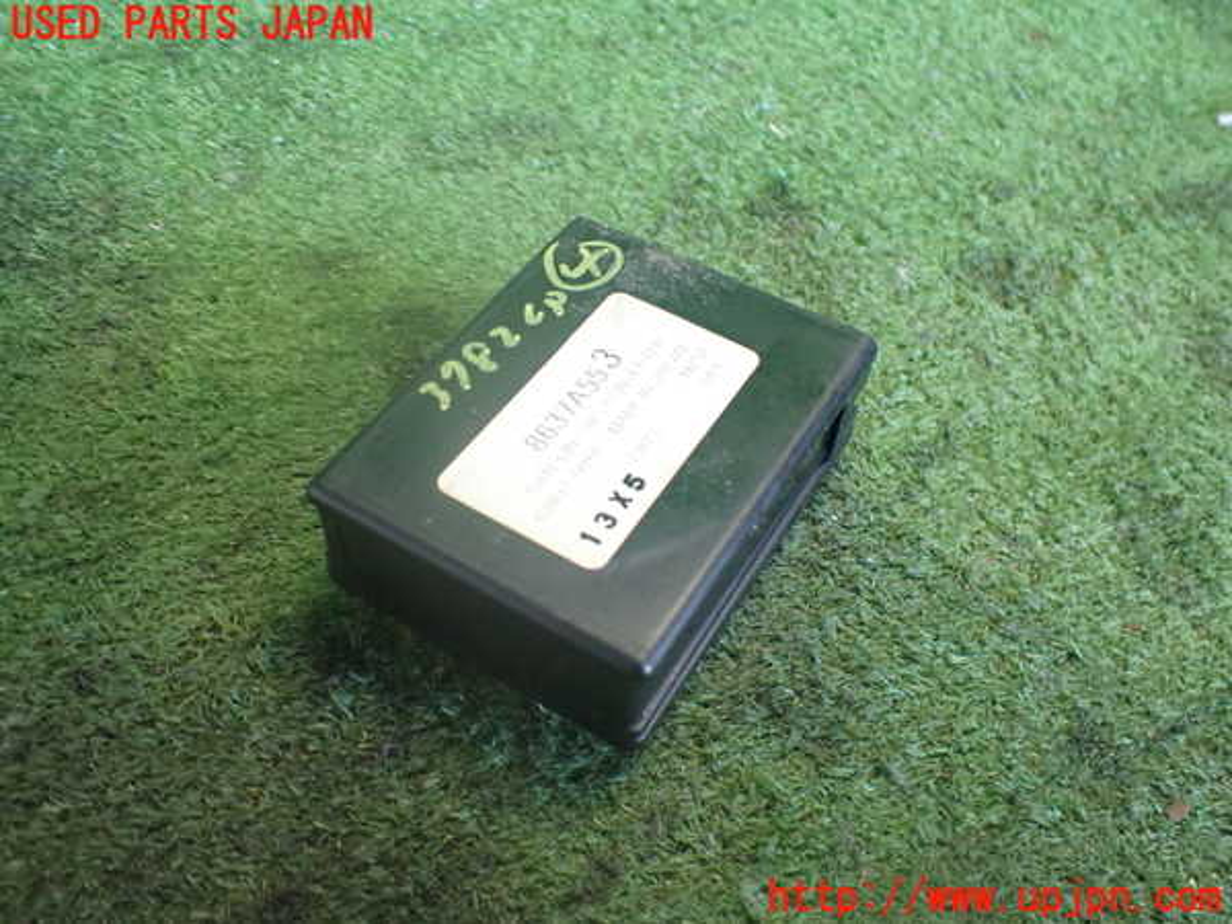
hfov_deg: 60.0
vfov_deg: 46.8
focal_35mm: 30
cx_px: 616
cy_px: 462
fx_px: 1068
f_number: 2.3
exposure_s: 1/80
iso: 800
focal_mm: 5.4
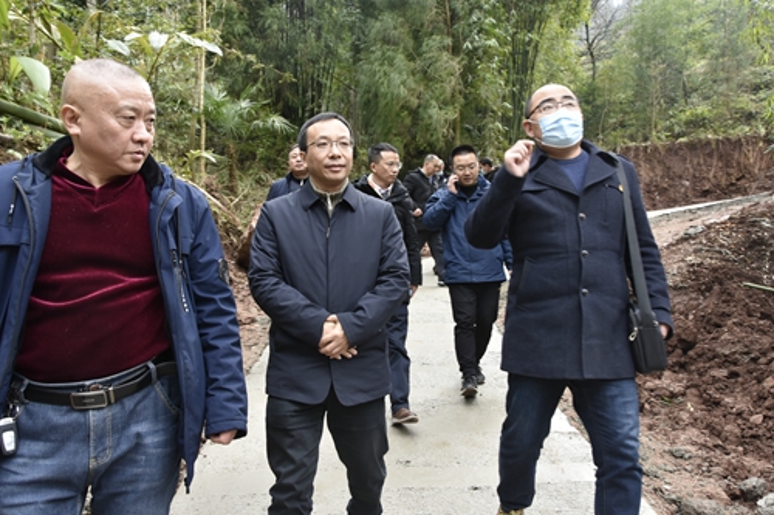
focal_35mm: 27
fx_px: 580
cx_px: 387
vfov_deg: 47.9
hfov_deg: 67.4
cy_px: 258
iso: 640
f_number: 6.3
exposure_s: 1/160
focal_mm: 18
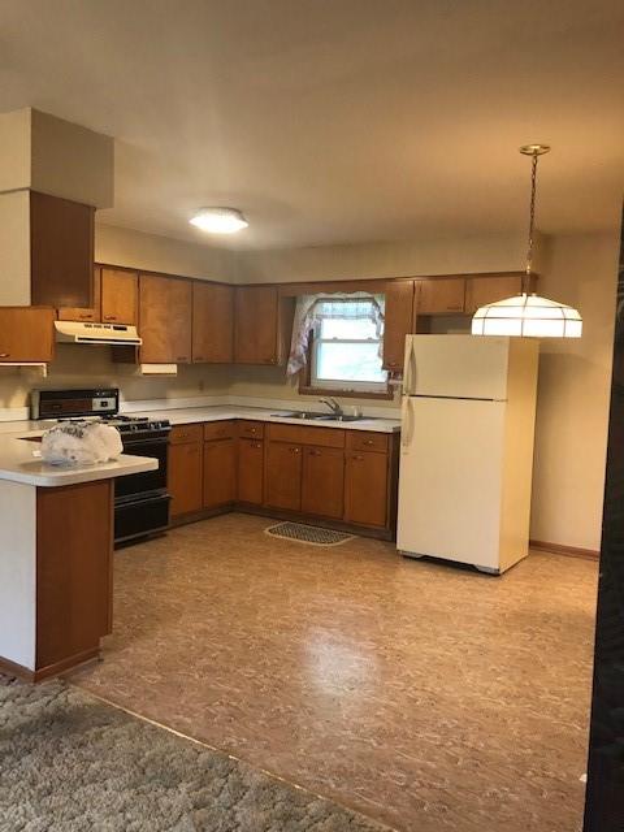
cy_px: 416
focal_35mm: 28
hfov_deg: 49.7
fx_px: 673
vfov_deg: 63.4
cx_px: 312
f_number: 1.8
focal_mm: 3.99
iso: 100
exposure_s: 1/15
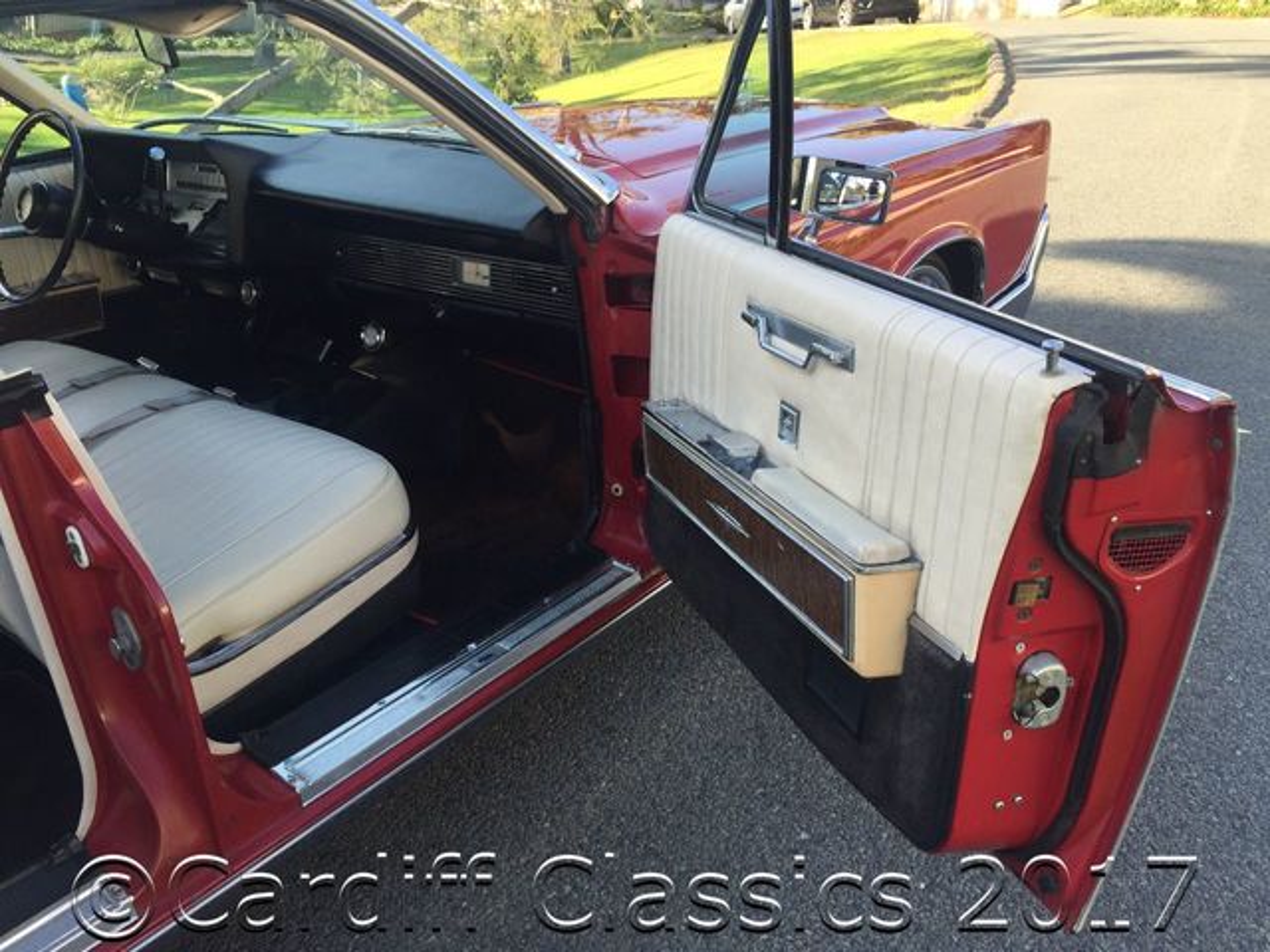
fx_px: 1064
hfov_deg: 61.7
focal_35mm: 29
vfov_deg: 48.2
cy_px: 476
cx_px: 635
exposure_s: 1/324
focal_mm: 4.15
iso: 32
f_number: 2.2
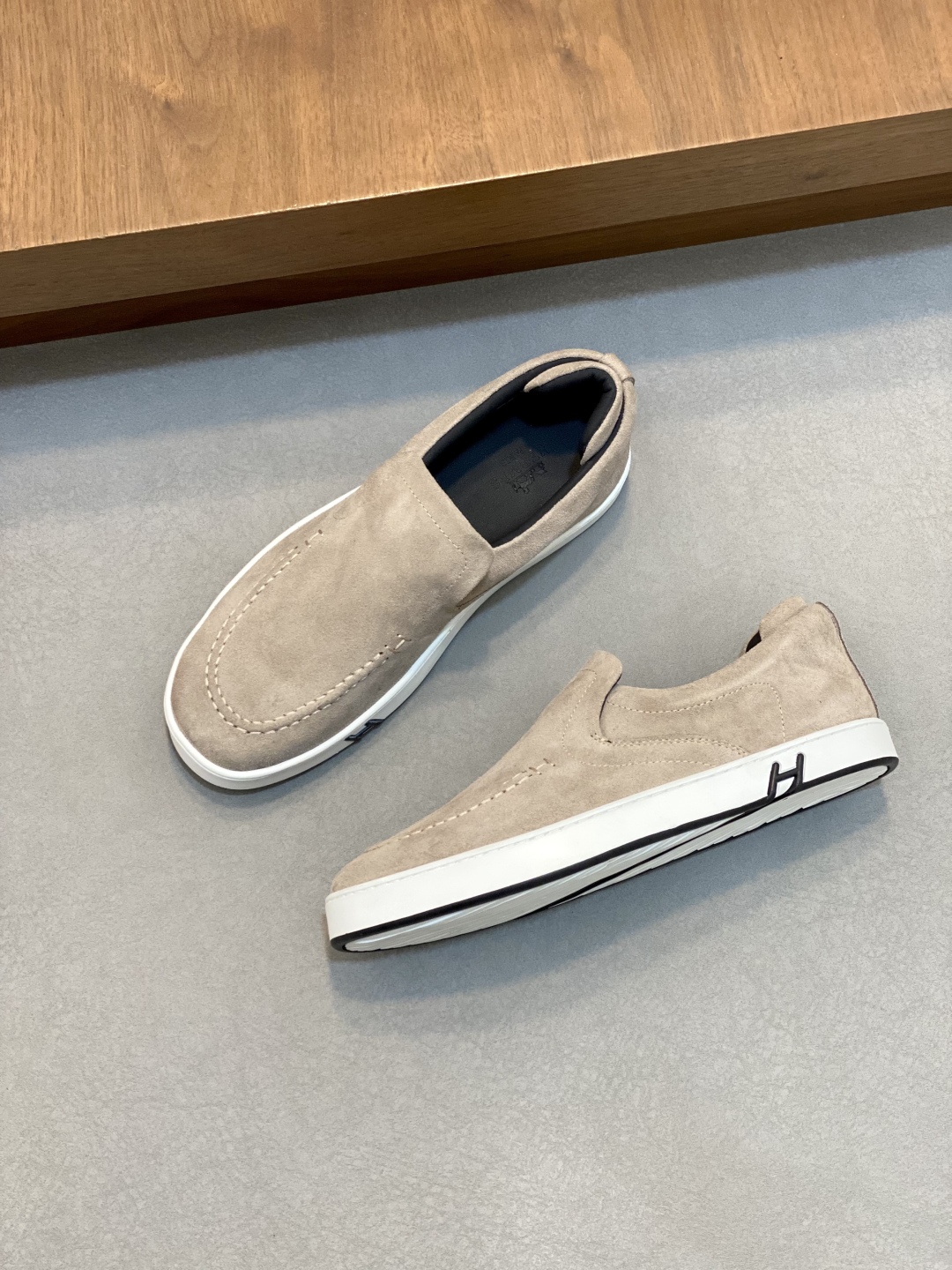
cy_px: 635
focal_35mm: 52
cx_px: 476
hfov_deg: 28.0
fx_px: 1907
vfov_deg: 36.8
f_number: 2
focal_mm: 6
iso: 160
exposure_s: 1/100
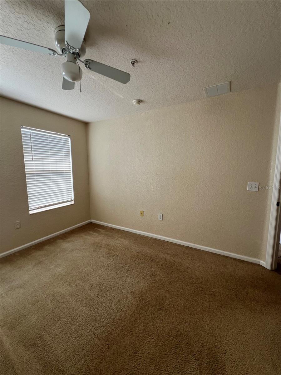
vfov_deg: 106.2
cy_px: 188
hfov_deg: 89.9
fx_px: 141
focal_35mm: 13
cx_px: 140
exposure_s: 1/99
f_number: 1.8
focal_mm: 1.57
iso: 40
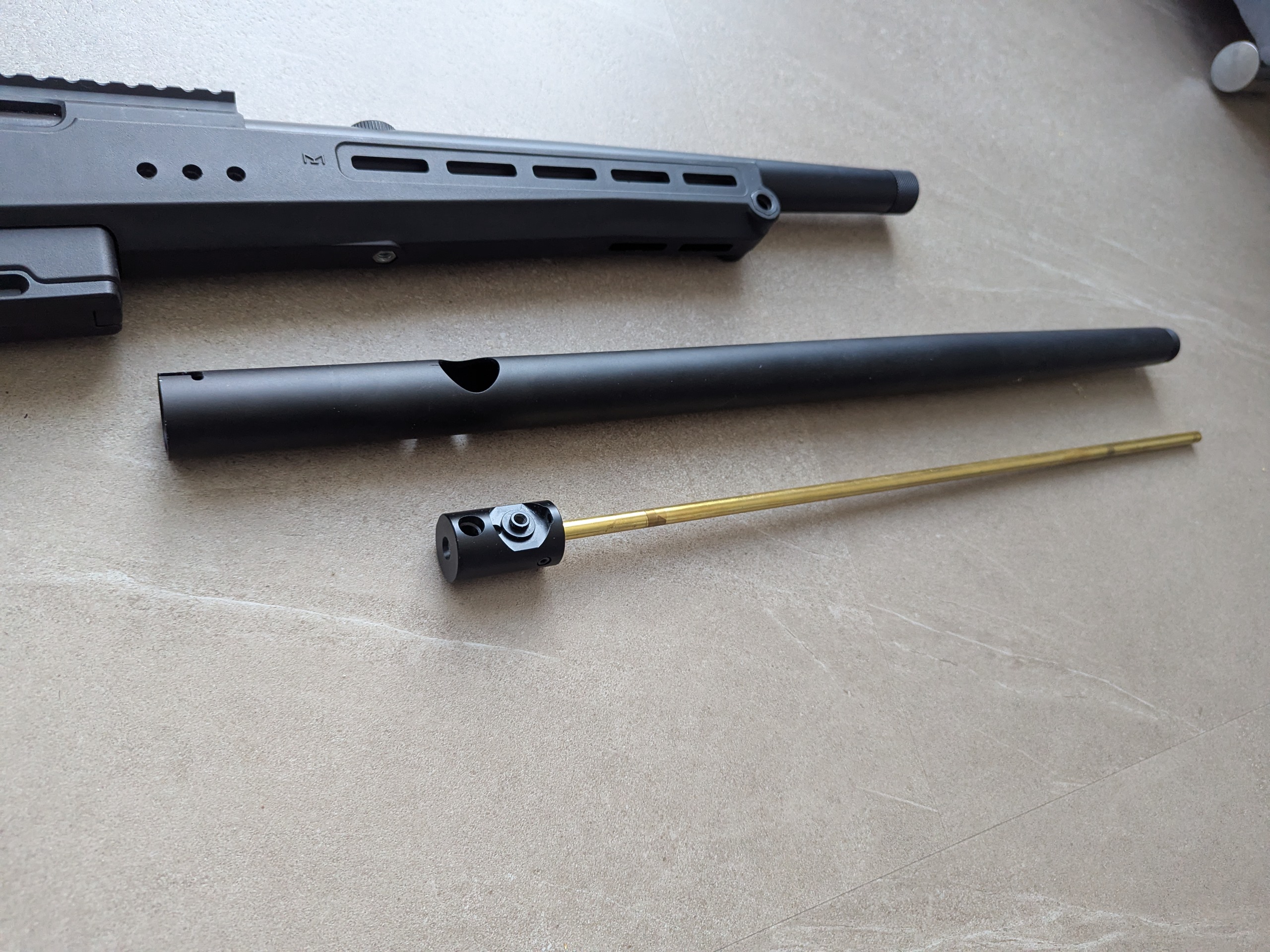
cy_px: 476
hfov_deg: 71.6
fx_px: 881
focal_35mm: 24
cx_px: 635
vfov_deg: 56.8
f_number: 1.85
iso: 464
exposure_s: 1/199
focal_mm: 6.81
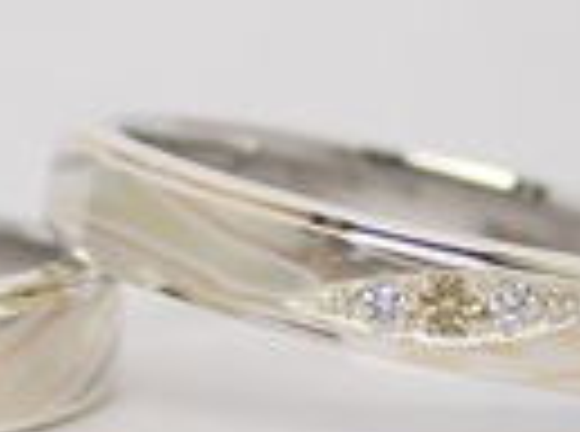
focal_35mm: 269
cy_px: 286
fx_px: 4495
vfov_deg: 5.5
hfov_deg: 7.4
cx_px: 58
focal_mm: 13.65
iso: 200
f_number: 4.1
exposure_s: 1/125
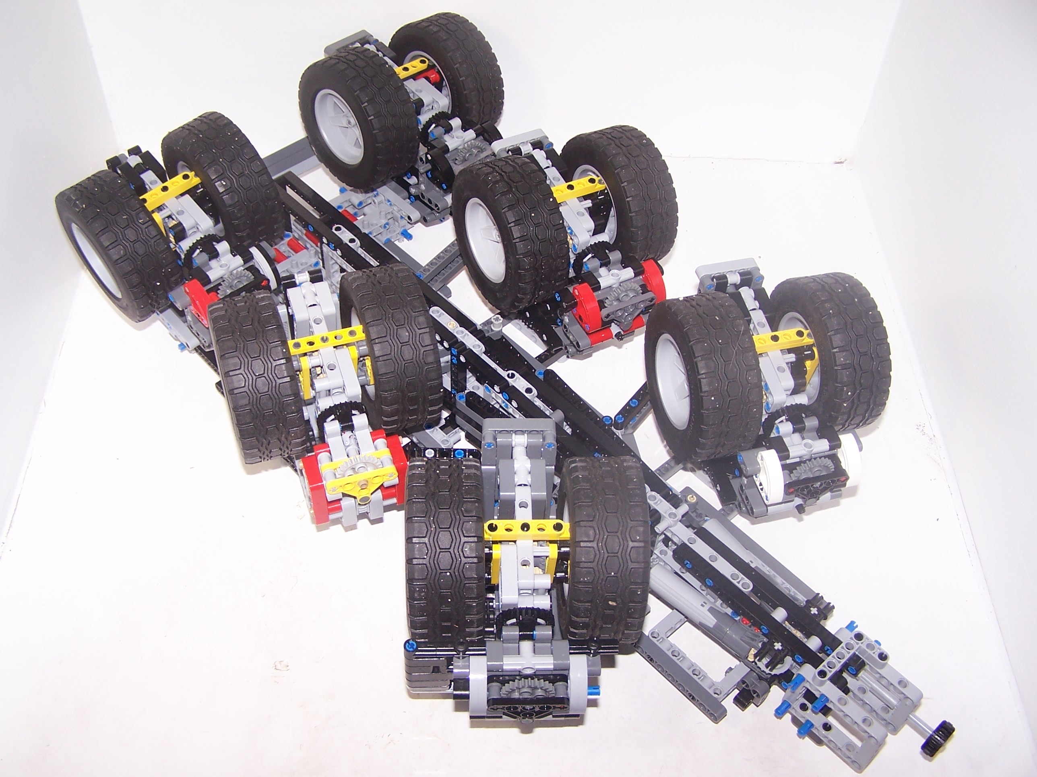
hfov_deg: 49.0
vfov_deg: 37.7
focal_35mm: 38
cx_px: 518
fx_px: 1138
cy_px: 388
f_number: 2.8
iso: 80
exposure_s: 1/60
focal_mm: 6.3
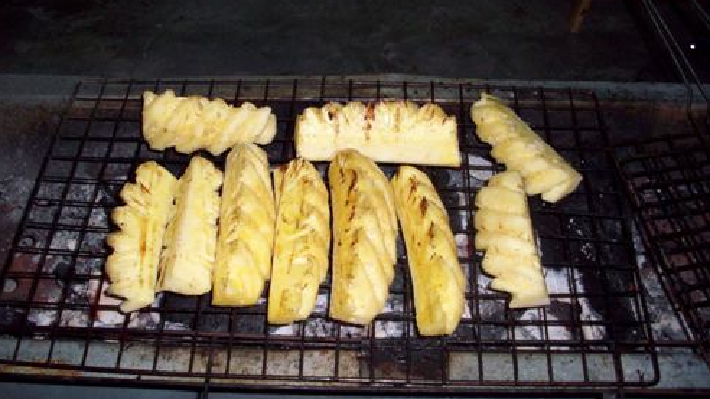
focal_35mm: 41
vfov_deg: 29.0
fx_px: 772
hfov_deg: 49.4
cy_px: 163
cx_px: 352
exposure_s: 1/45
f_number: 2.8
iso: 160
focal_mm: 6.2
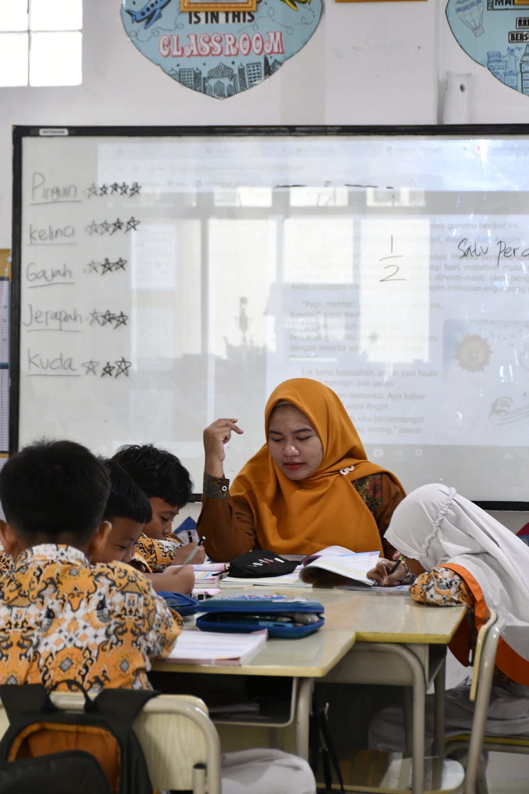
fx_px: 1851
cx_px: 264
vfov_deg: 24.2
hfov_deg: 16.3
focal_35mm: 84
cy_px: 397
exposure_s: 1/80
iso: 1600
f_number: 4.8
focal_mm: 56
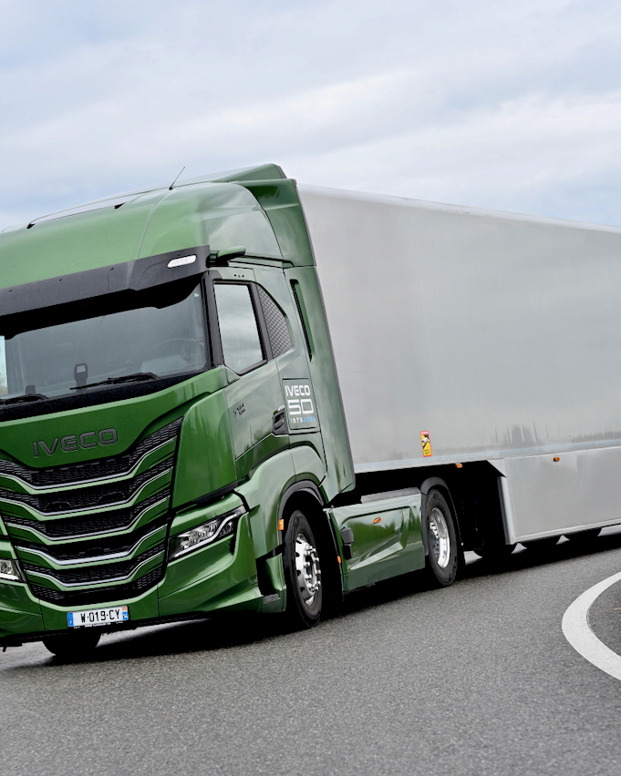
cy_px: 388
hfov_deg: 19.4
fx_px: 1816
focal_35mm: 79
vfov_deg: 24.1
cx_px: 257
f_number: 4
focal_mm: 56
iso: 125
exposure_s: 1/160
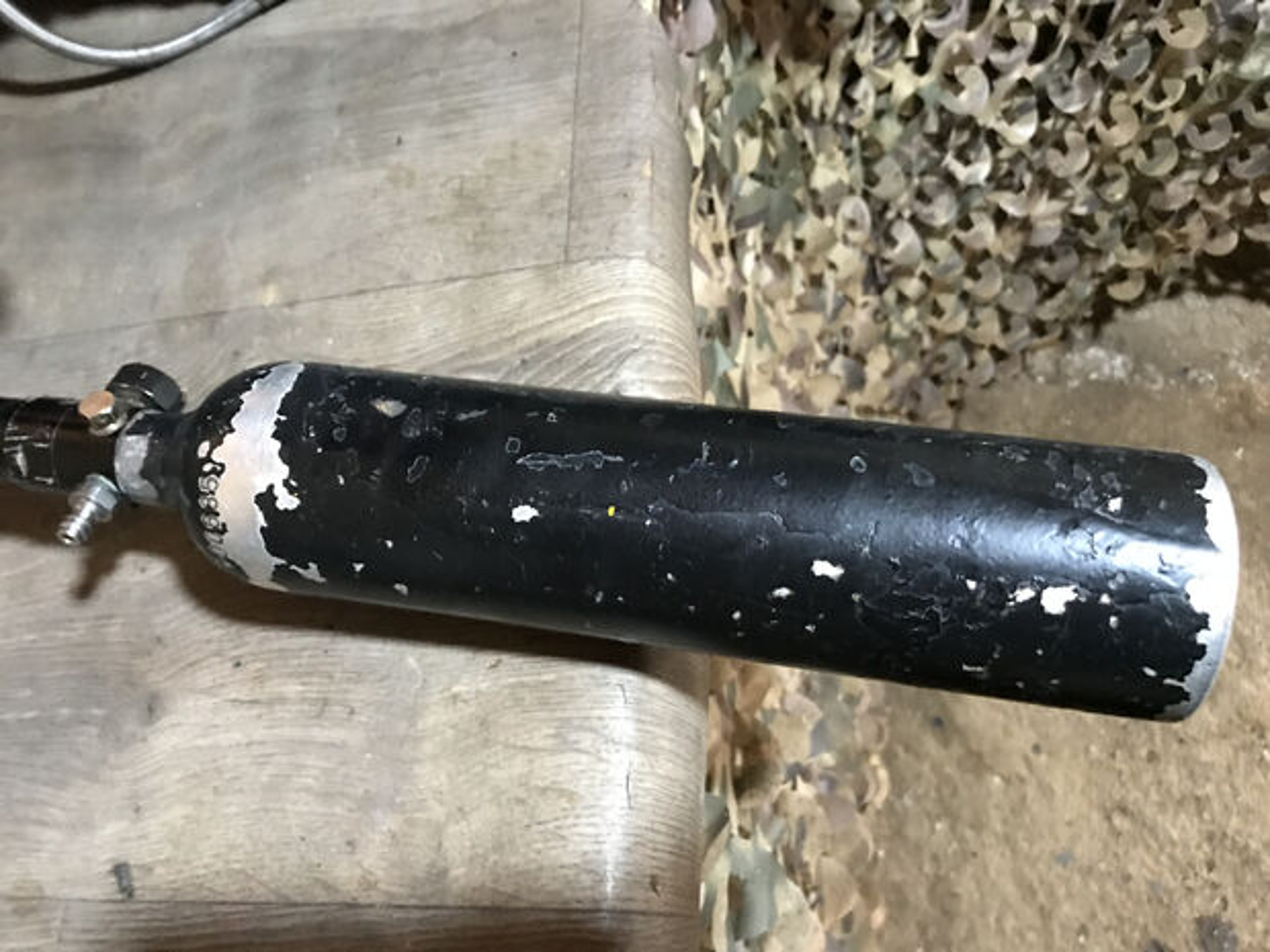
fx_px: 1027
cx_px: 635
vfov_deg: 49.7
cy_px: 476
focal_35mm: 28
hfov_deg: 63.4
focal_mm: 3.99
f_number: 1.8
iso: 80
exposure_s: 1/5
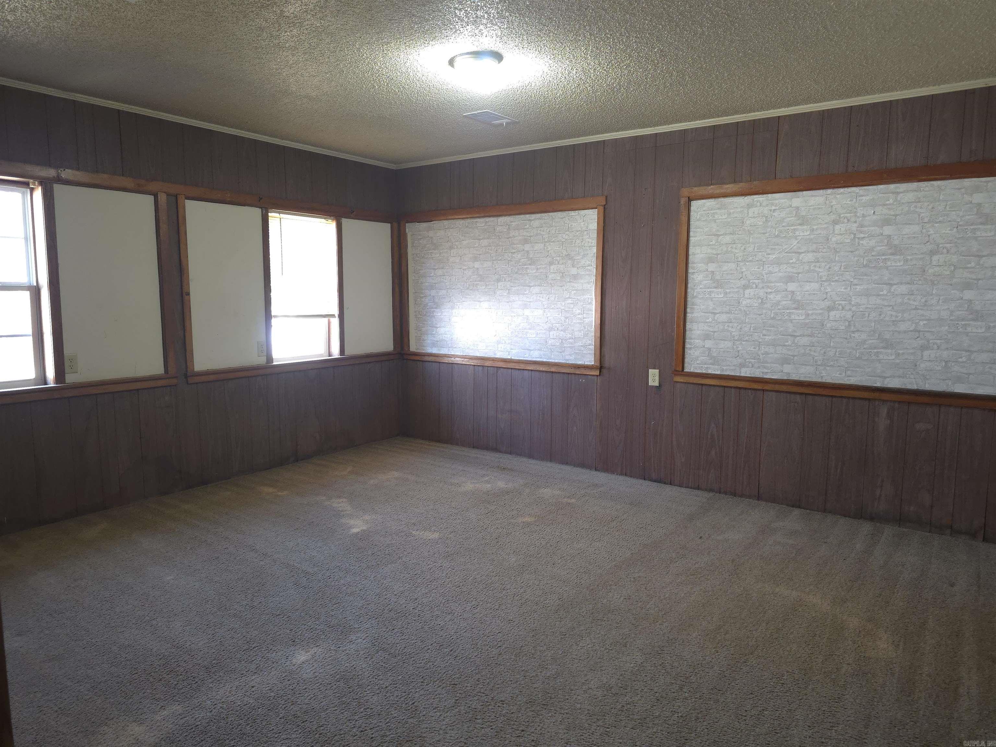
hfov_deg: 73.9
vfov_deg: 58.9
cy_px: 374
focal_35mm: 23
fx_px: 662
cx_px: 498
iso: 320
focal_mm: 6.3
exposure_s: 1/30
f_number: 1.7
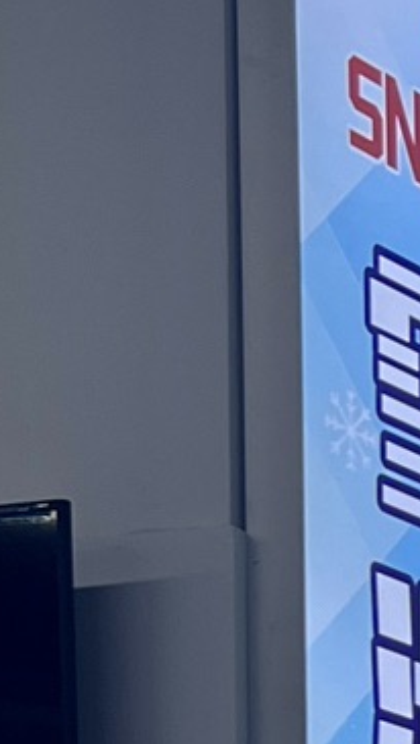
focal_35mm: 155
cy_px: 1284
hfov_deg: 6.7
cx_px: 1482
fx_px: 3061
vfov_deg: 12.8
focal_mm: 5.7
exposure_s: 1/365
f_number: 1.5
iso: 50
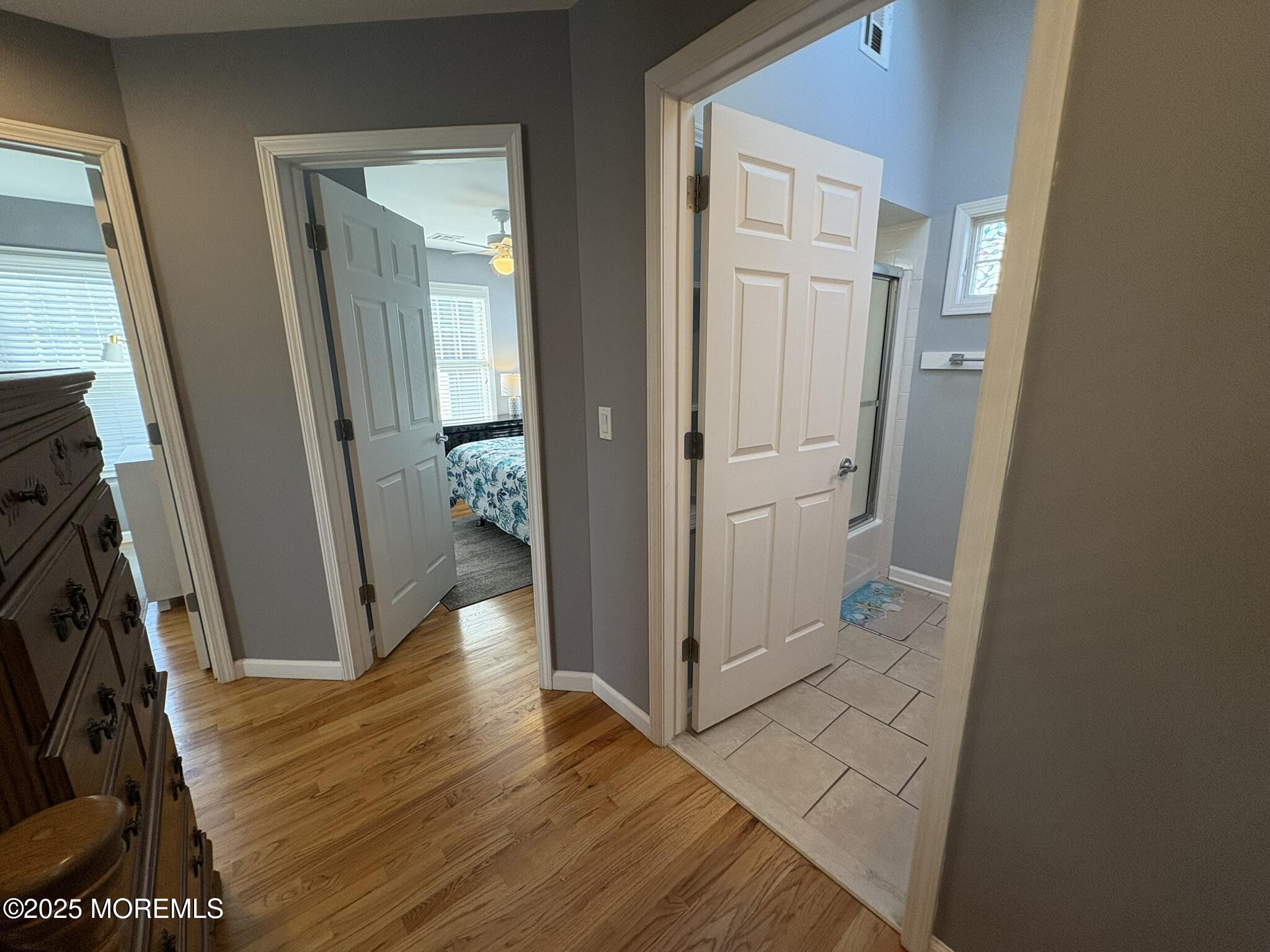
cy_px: 476
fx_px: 514
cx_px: 635
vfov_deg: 85.7
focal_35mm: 14
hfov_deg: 102.1
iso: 200
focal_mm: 2.22
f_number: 2.2
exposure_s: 1/120
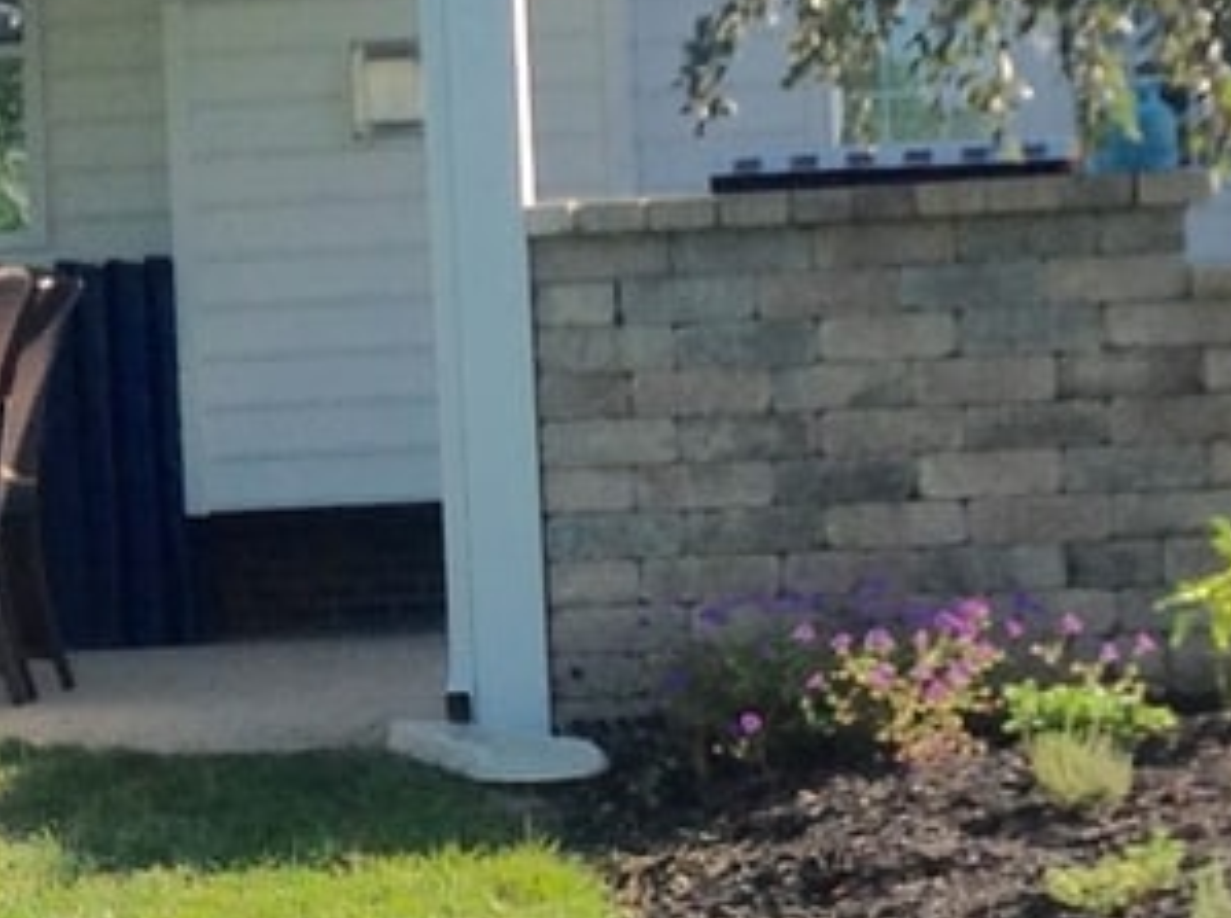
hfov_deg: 12.5
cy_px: 478
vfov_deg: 9.4
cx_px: 167
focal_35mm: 157
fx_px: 5572
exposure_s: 1/817
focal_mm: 4.28
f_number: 2.4
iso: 50
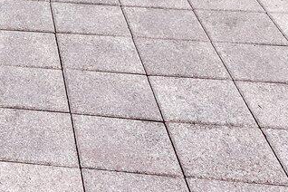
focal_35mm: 103
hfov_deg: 17.7
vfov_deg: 11.0
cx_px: -149
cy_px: -287
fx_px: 824
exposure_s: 1/2000
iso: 100
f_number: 5.6
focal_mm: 16
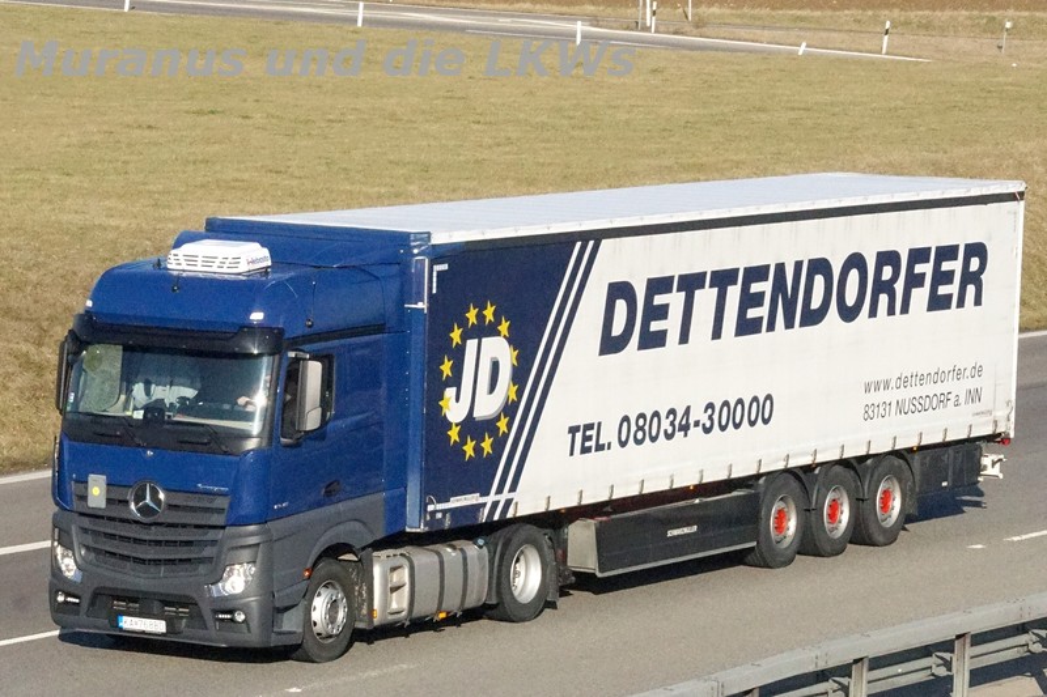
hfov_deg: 19.5
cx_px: 524
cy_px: 348
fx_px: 3053
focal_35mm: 105
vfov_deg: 13.0
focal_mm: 70
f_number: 16
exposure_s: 1/2000
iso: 3200
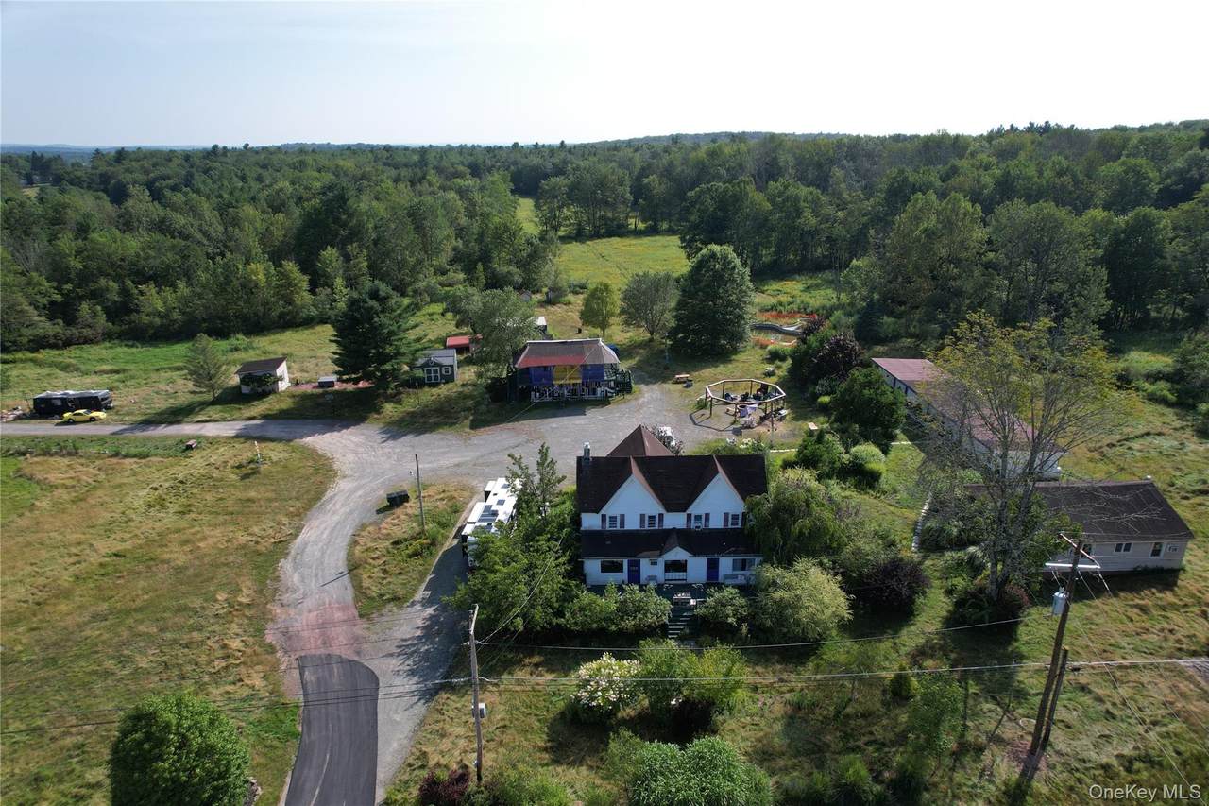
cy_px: 403
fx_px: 739
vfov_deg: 57.2
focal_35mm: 22
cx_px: 604
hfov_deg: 78.6
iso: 100
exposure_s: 1/1500
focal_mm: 8.38
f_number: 2.8
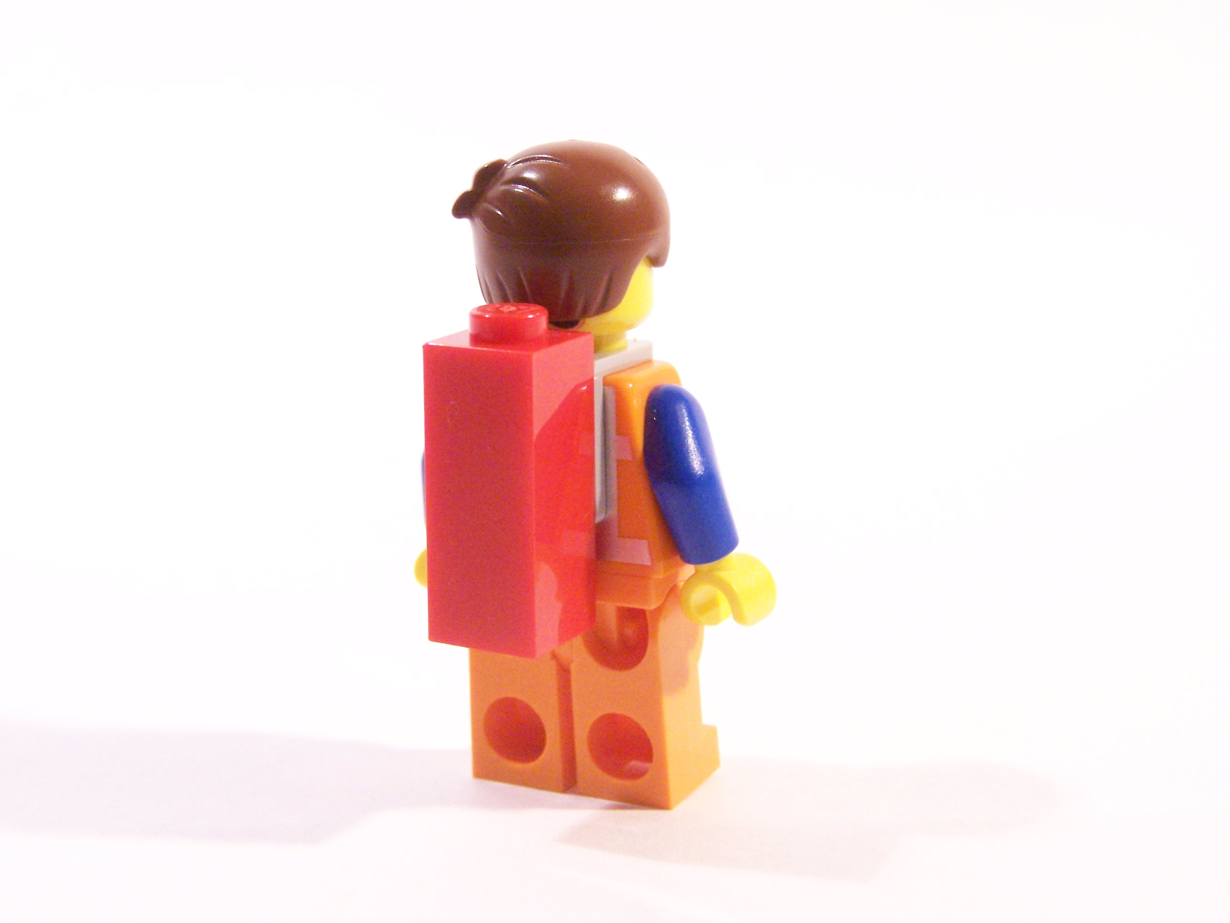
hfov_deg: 30.3
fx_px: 2274
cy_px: 462
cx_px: 615
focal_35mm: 64
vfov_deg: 22.9
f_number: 3.6
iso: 400
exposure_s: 1/30
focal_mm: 10.7
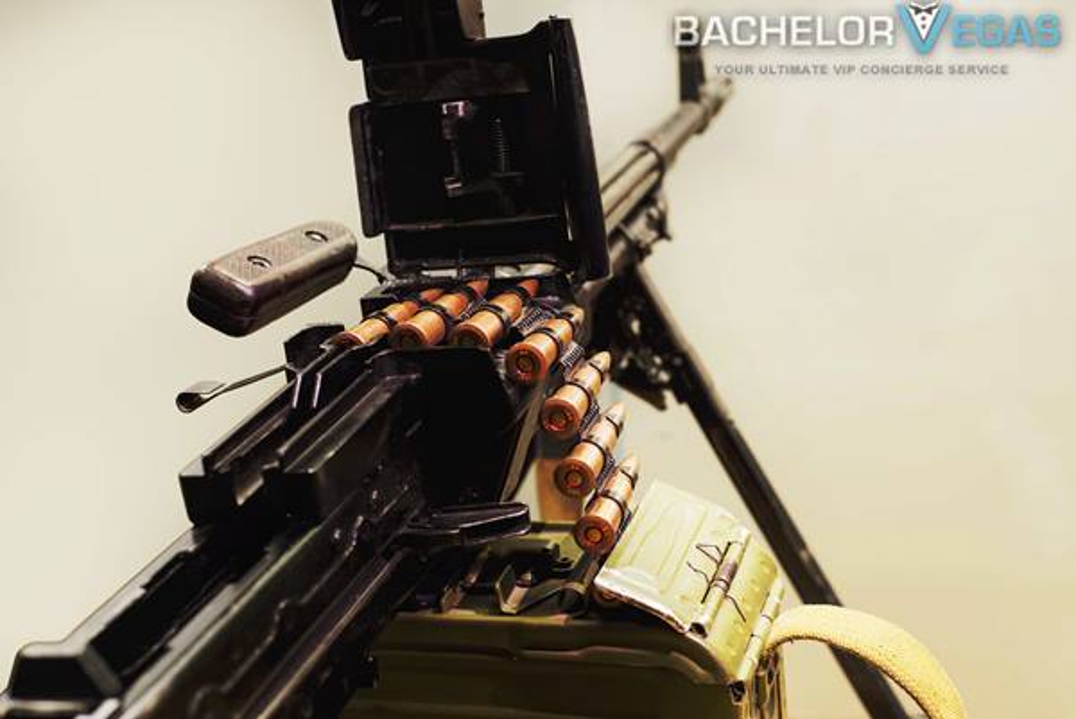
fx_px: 1495
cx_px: 538
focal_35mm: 50
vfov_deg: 27.0
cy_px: 360
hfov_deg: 39.6
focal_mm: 50
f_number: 7.1
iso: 100
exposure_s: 5
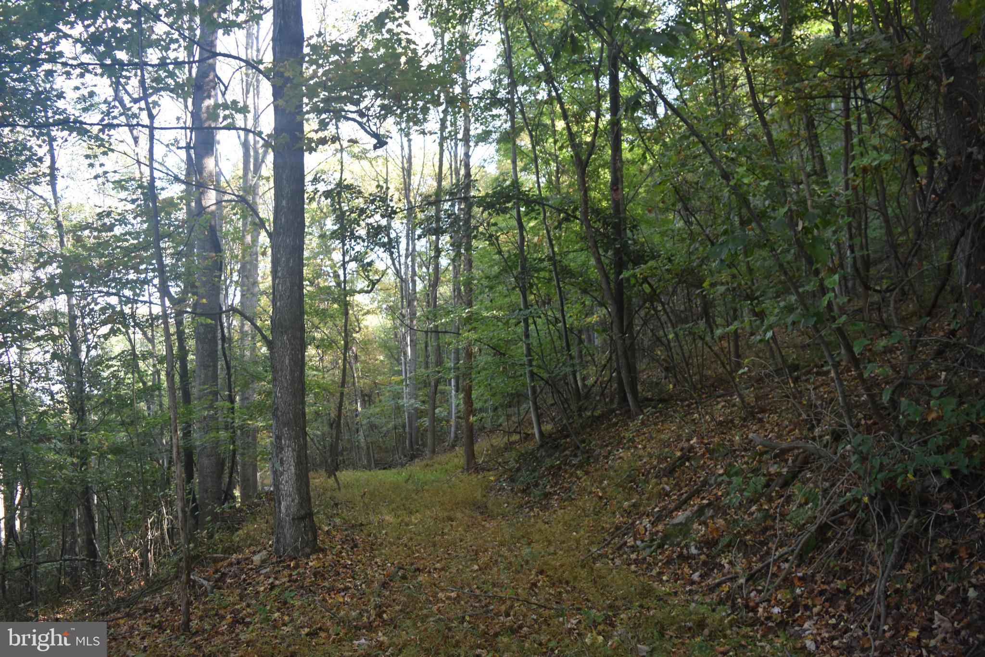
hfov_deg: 67.4
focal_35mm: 27
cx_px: 492
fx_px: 739
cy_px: 328
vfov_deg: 47.9
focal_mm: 18
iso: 250
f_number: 4
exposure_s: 1/80
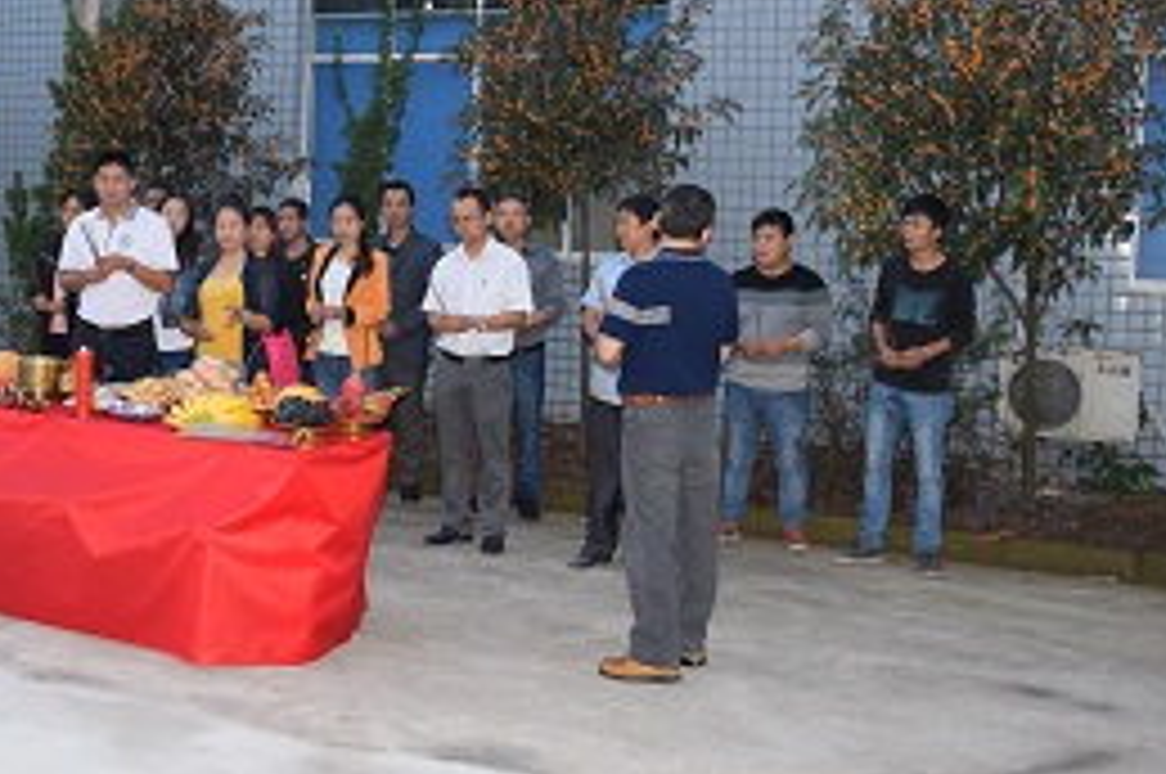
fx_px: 1520
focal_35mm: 47
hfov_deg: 41.2
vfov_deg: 28.4
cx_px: 356
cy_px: 270
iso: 800
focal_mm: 18
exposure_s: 1/100
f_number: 5
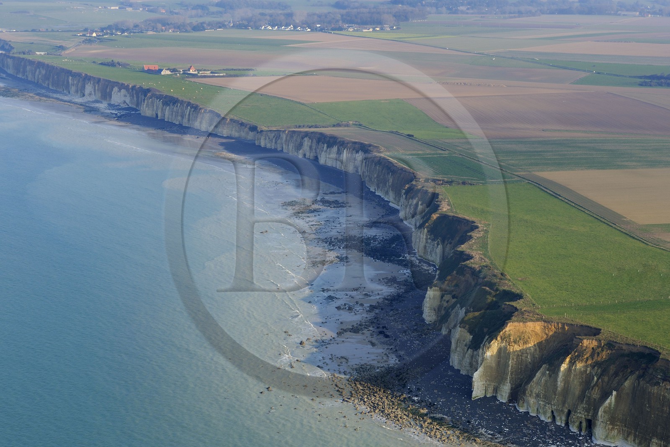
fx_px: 1526
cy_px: 224
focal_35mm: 82
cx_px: 335
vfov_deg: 16.6
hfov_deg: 24.8
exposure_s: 1/800
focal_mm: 82
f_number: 7.1
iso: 400
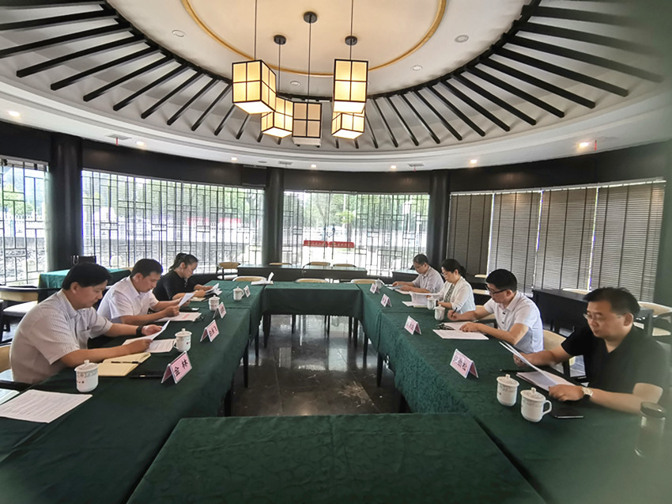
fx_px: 330
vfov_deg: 74.7
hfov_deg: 91.0
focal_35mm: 17
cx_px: 336
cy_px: 252
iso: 320
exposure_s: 1/50
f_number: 2.2
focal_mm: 2.23
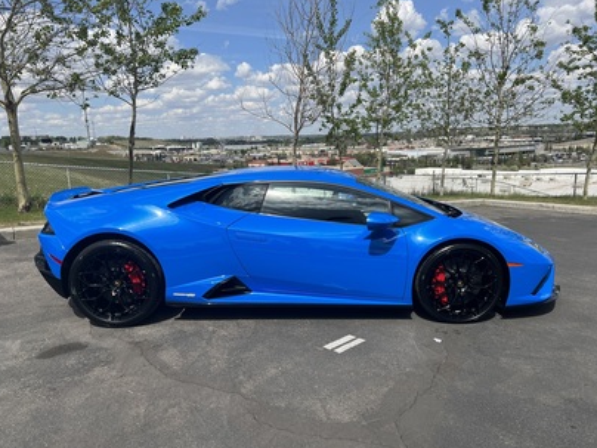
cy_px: 230
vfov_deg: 51.3
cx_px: 303
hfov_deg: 65.3
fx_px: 466
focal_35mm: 27
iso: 50
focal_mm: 5.7
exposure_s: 1/5882
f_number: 1.5
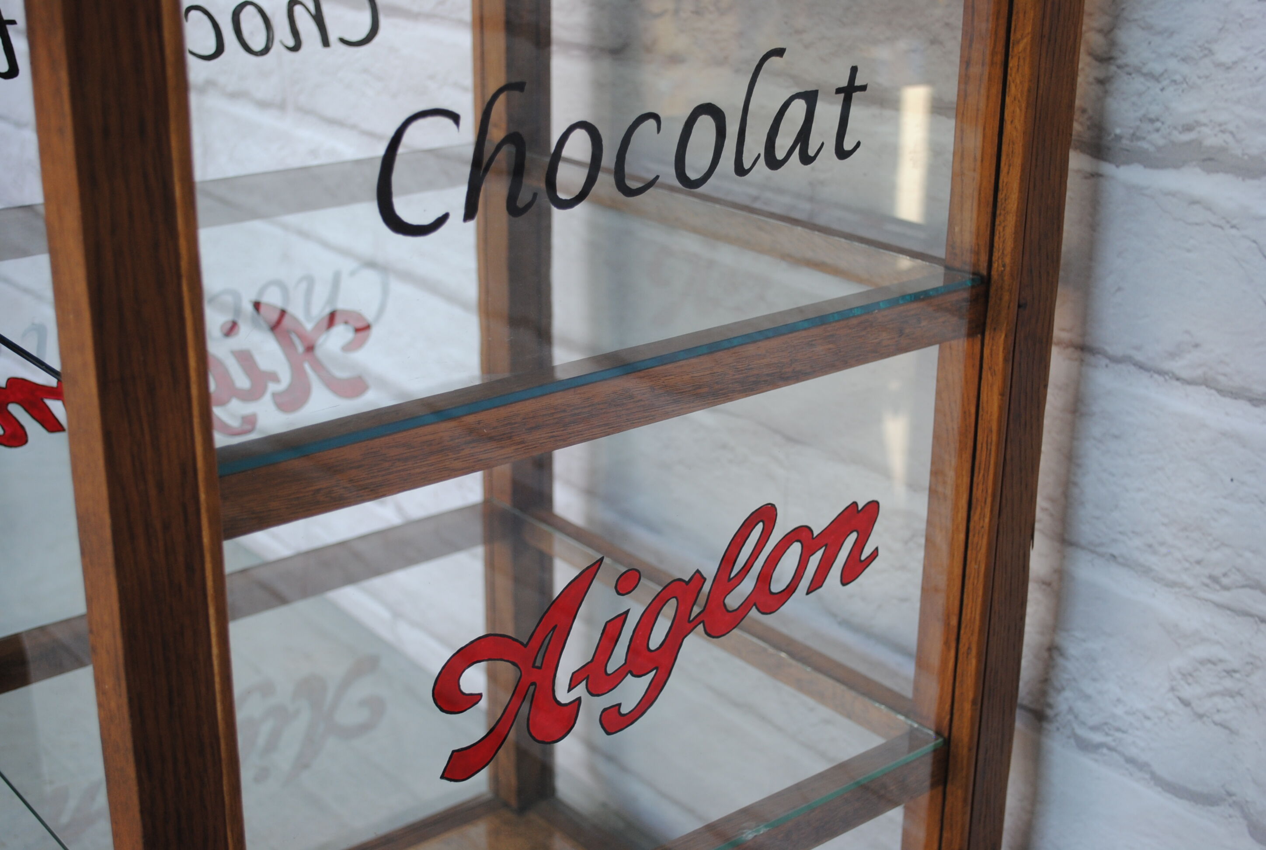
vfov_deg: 28.2
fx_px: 1691
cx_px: 633
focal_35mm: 48
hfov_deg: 41.0
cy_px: 425
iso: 200
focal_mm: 32
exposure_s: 1/30
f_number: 4.8
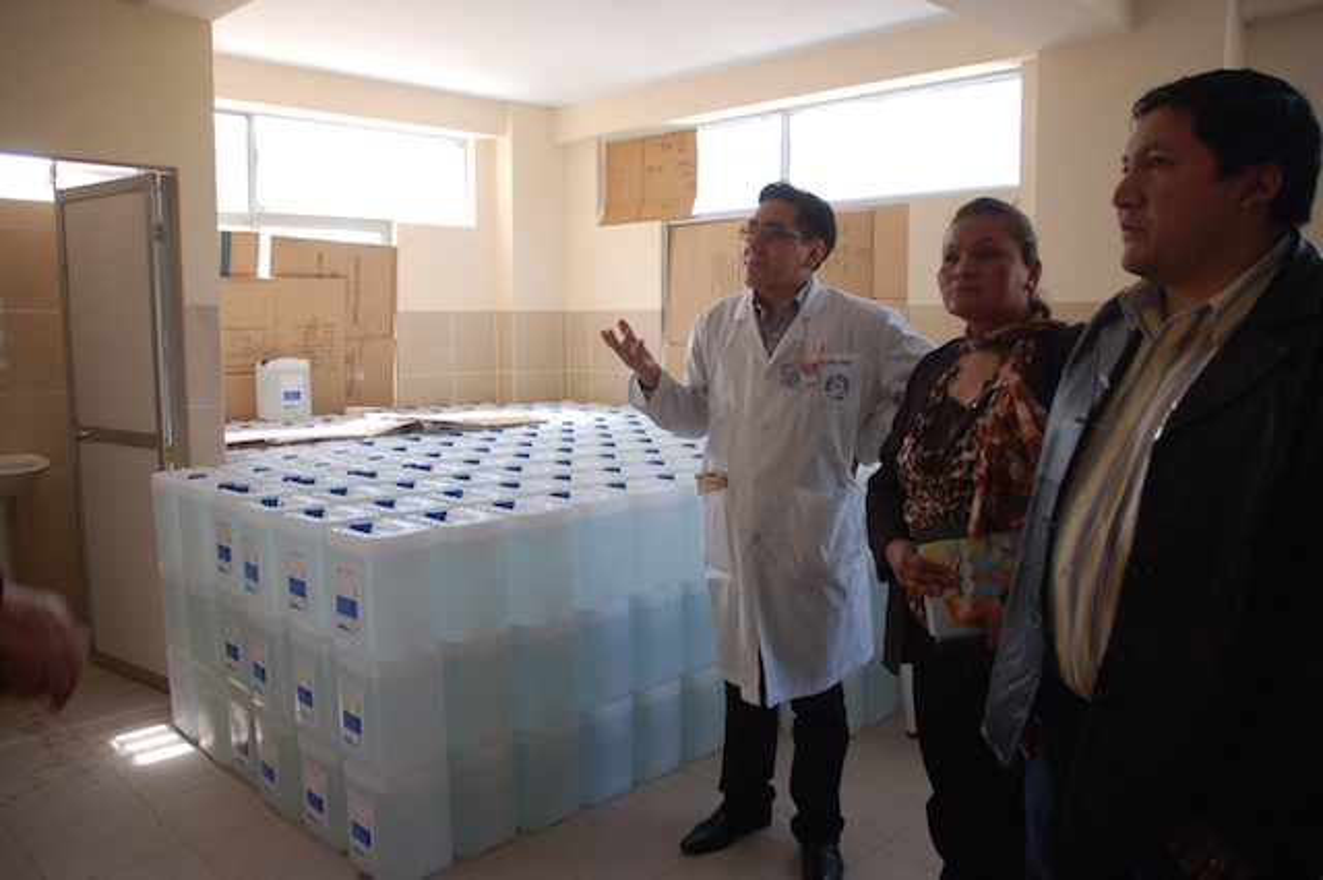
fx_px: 992
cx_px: 662
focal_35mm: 27
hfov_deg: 67.4
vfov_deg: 47.9
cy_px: 440
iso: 800
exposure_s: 1/100
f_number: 3.5
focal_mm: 18
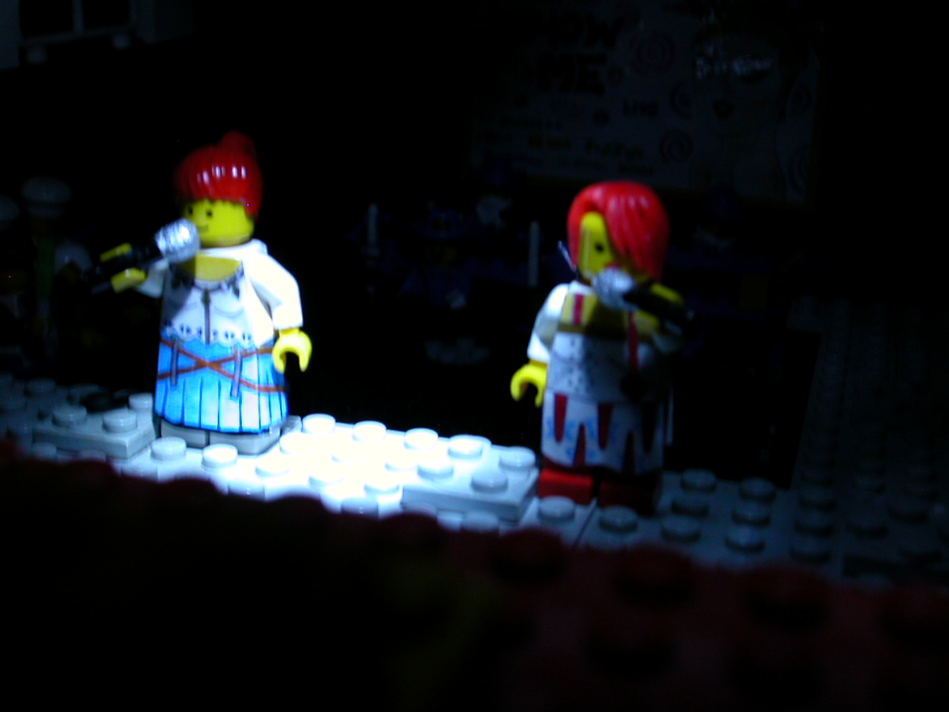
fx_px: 1343
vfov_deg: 29.7
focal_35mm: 49
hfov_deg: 38.9
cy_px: 356
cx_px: 474
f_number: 3.2
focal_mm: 7.5
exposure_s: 1/4.2
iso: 157
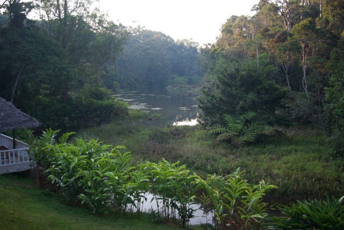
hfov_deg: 49.5
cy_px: 115
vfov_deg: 34.2
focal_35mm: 39
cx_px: 172
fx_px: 373
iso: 200
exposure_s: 1/45
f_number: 4
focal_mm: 26
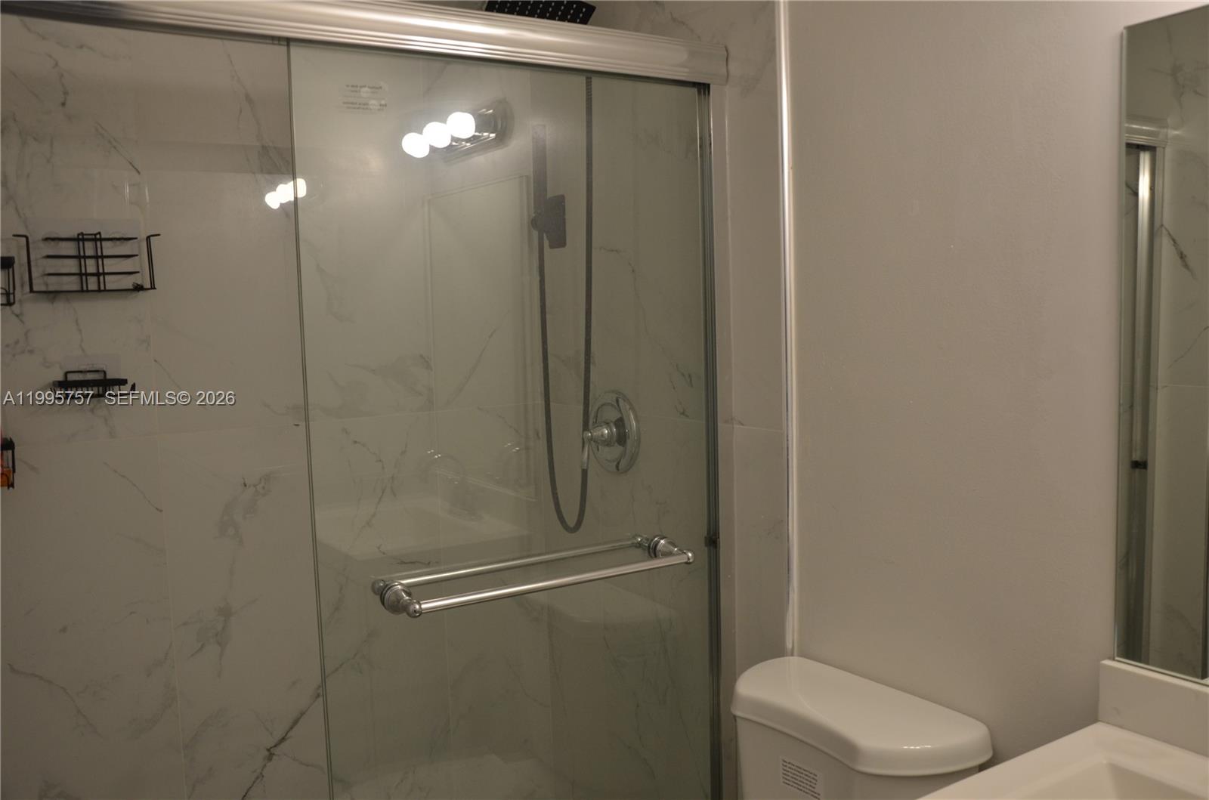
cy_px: 400
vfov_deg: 41.5
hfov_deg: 59.6
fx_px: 1055
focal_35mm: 32
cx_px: 604
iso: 400
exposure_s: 1/125
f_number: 5.6
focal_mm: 21
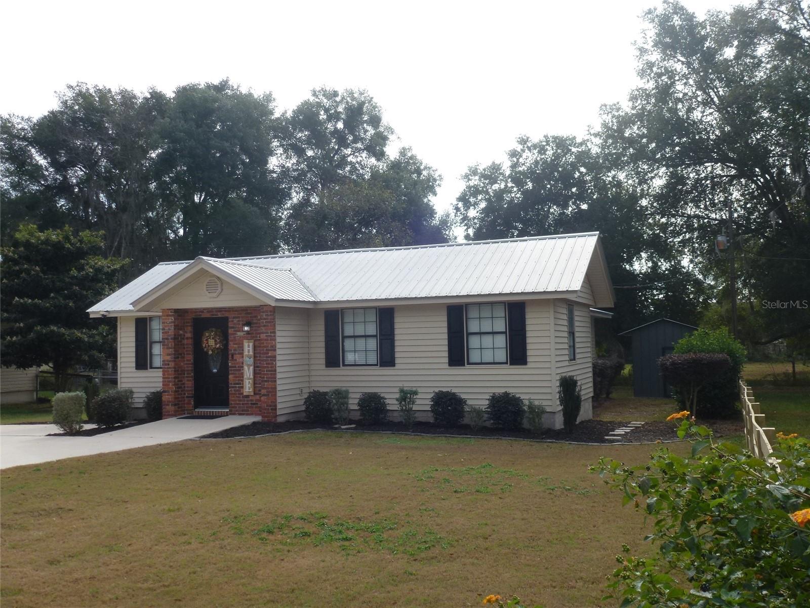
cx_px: 405
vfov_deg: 46.8
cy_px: 304
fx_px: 702
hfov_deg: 60.0
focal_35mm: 30
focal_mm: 5.4
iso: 100
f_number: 3.5
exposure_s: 1/800
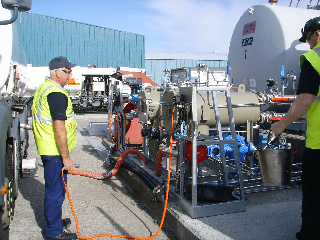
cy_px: 120
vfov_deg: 36.8
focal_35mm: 39
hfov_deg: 47.9
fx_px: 361
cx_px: 160
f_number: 6.3
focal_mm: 6.6
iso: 50
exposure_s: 1/250
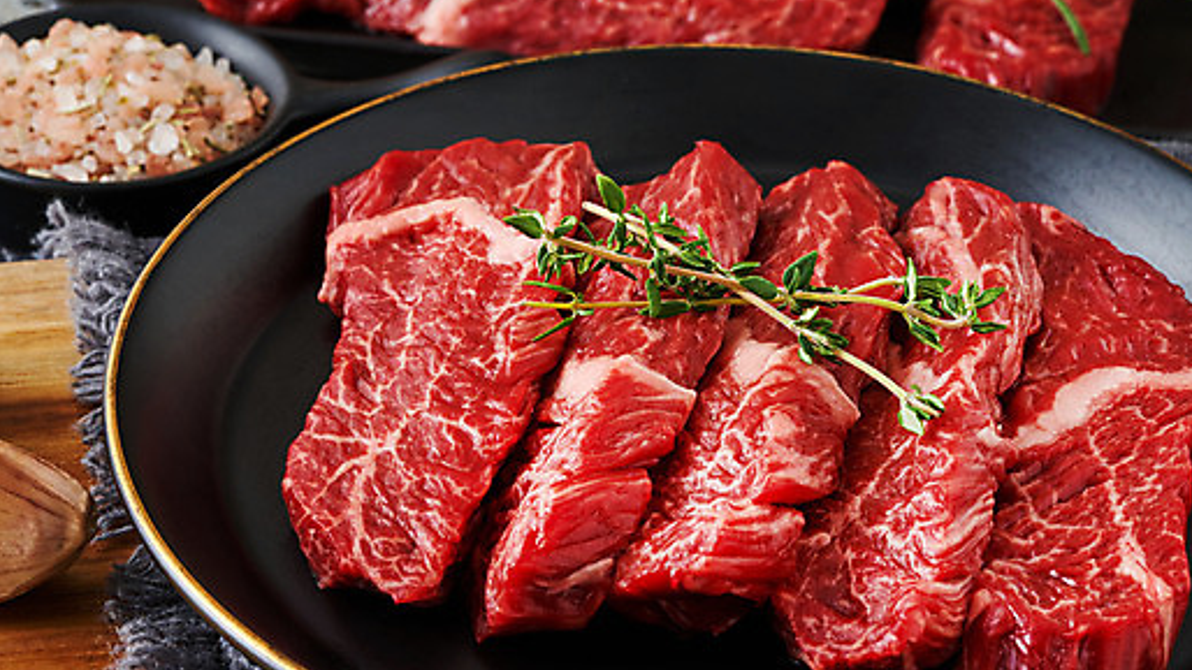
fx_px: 3476
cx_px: 545
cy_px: 318
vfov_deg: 11.0
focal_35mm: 110
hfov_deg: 19.5
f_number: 16
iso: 200
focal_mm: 90
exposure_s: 1/125
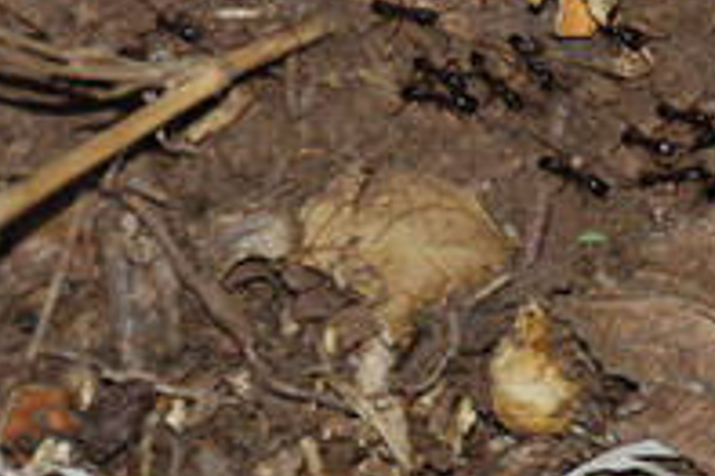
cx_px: 846
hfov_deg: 1.9
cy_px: 40
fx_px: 21193
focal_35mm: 1068
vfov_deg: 1.3
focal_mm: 200
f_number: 5.6
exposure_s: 1/60
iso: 100
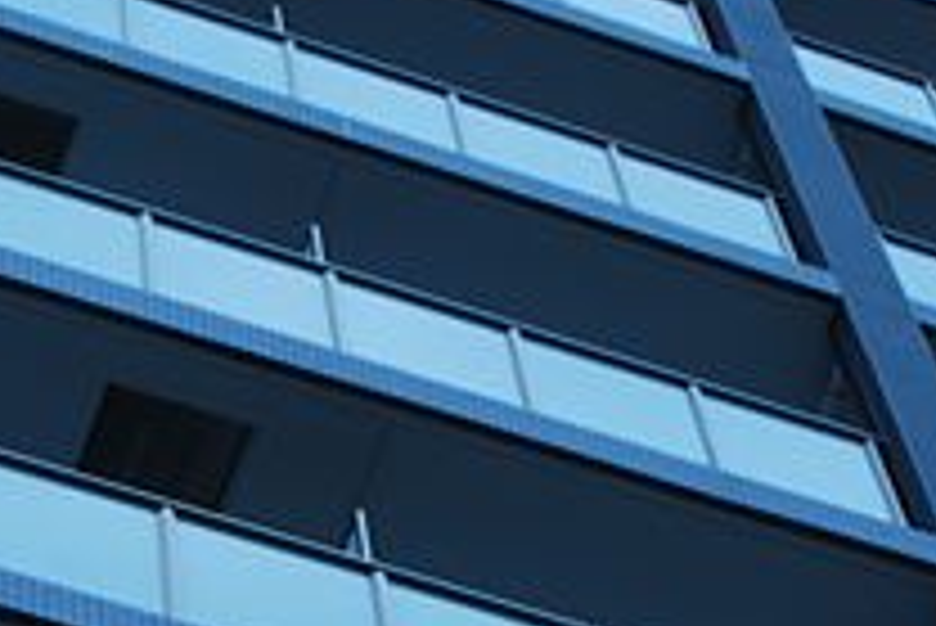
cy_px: 714
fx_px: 4501
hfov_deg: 11.8
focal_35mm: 173
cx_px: 270
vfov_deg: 7.9
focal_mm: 24
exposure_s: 1/500
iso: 100
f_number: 4.5
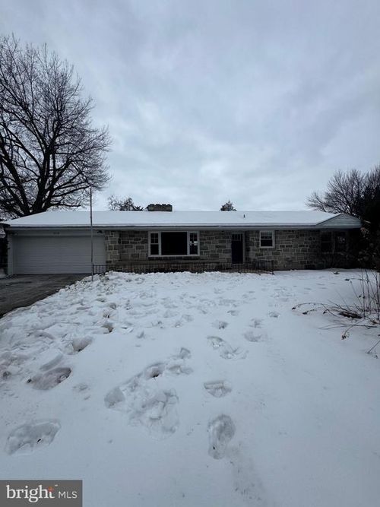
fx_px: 205
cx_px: 190
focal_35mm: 14
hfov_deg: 85.7
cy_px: 254
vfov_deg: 102.1
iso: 50
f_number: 2.2
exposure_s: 1/1020
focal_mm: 2.22
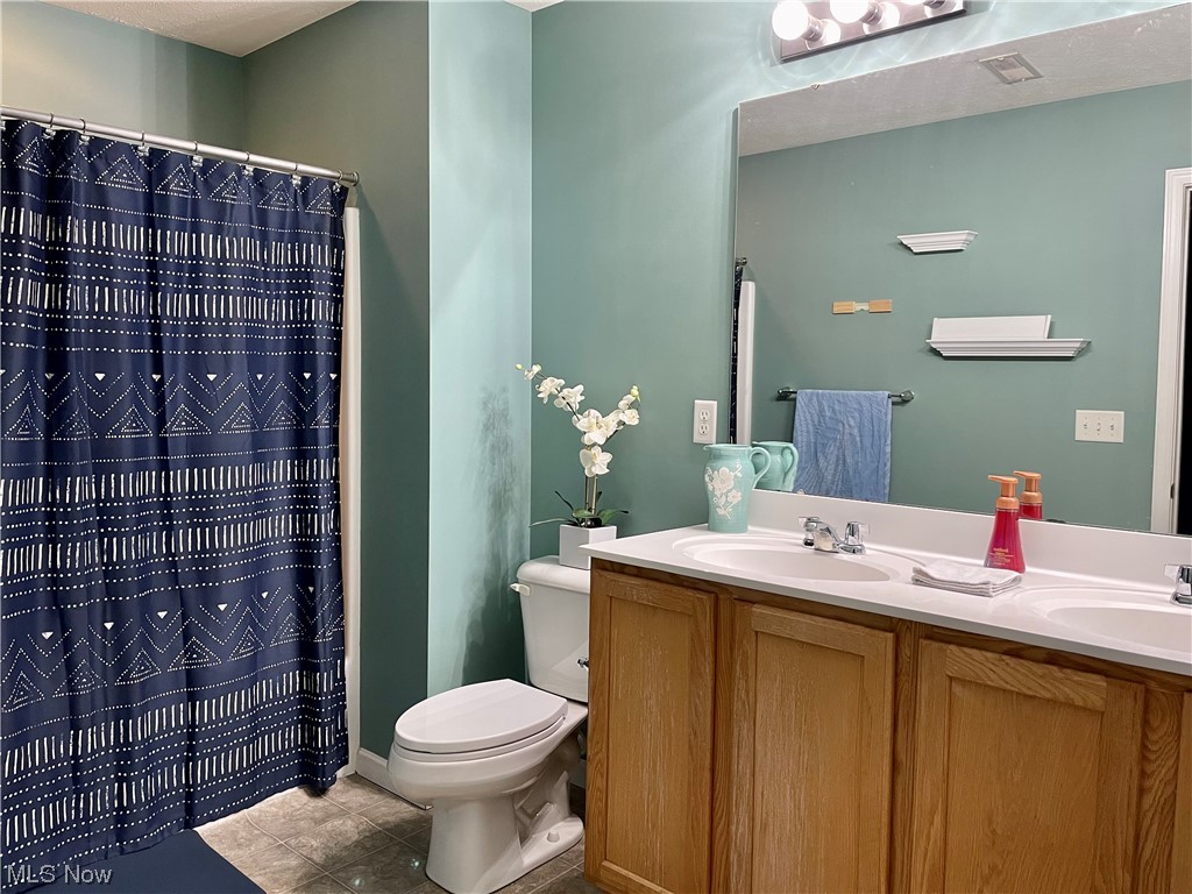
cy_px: 447
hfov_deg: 67.3
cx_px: 596
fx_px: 895
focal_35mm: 26
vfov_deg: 53.1
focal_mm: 4.2
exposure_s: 1/60
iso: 160
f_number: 1.6
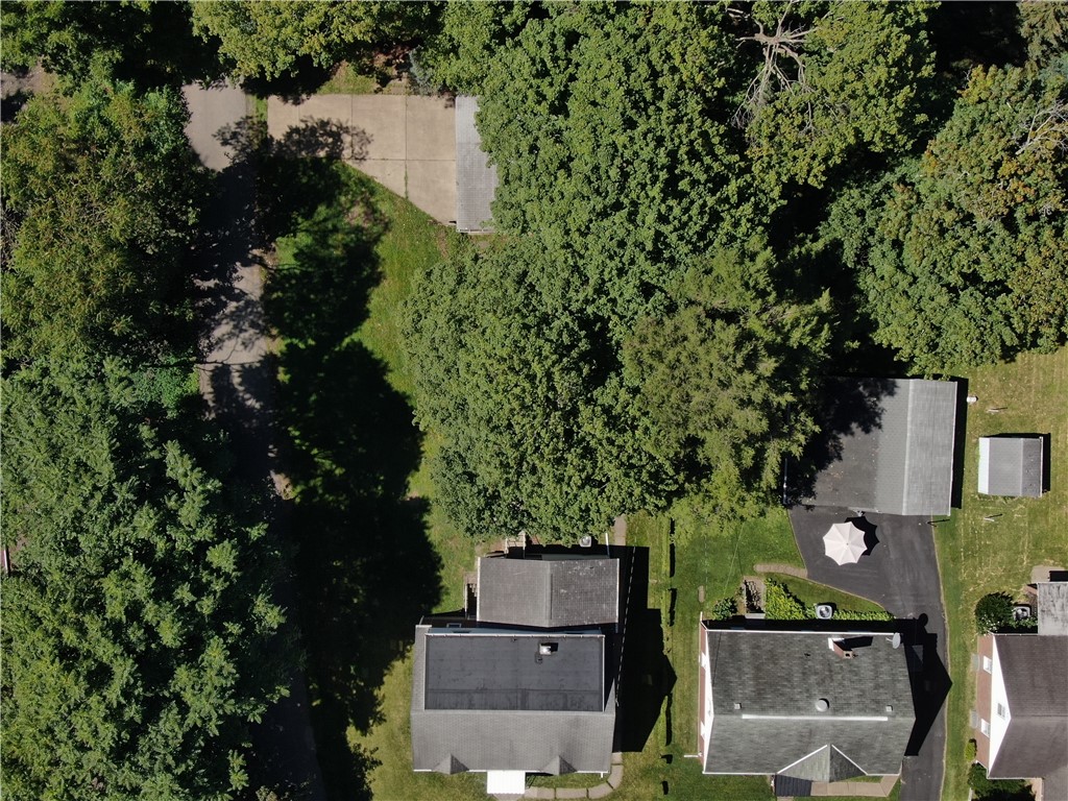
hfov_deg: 41.2
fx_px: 1419
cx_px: 534
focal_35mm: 46
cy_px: 400
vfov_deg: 31.5
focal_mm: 8.23
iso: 100
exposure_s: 1/800
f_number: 3.7
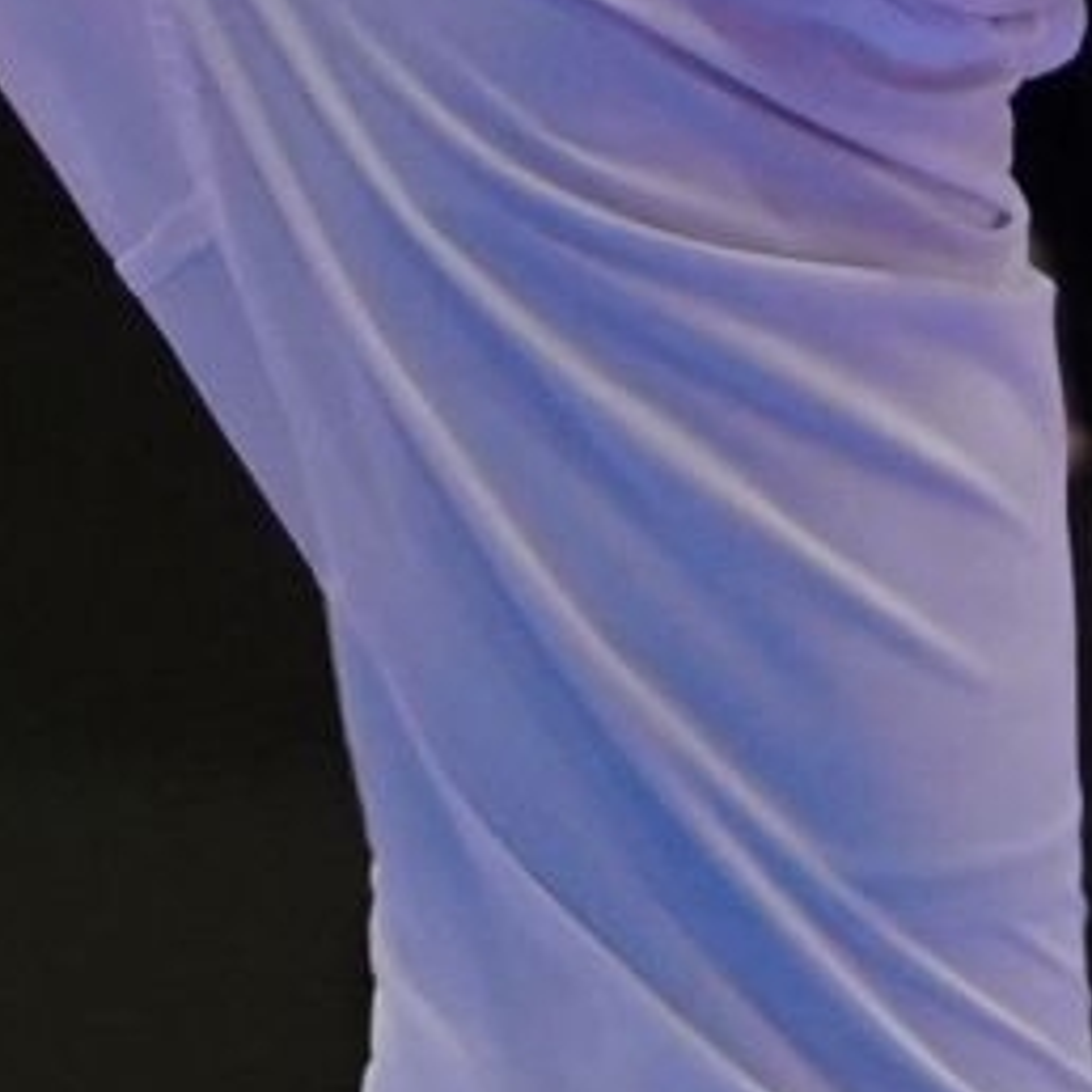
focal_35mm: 1198
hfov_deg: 1.5
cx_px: -914
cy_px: -1227
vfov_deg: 1.5
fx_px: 42757
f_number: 2.8
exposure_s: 1/1000
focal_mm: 135
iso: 3200
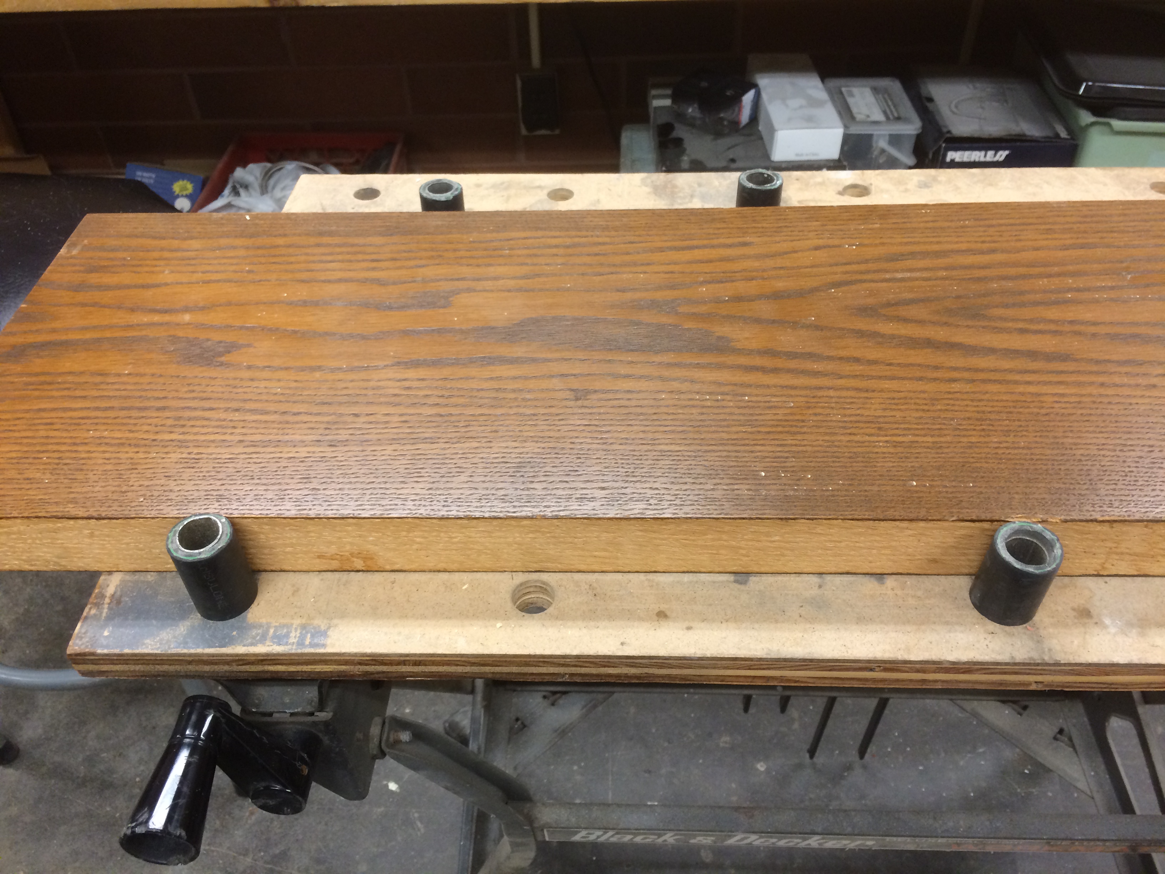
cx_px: 582
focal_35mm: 29
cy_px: 437
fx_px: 976
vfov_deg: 48.2
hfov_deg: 61.7
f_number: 2.2
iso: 125
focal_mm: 4.15
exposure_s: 1/30
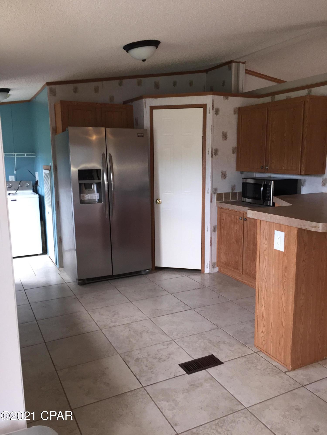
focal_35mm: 29
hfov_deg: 48.2
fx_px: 365
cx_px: 164
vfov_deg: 61.7
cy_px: 218
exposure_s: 1/30
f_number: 2.2
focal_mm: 4.15
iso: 80
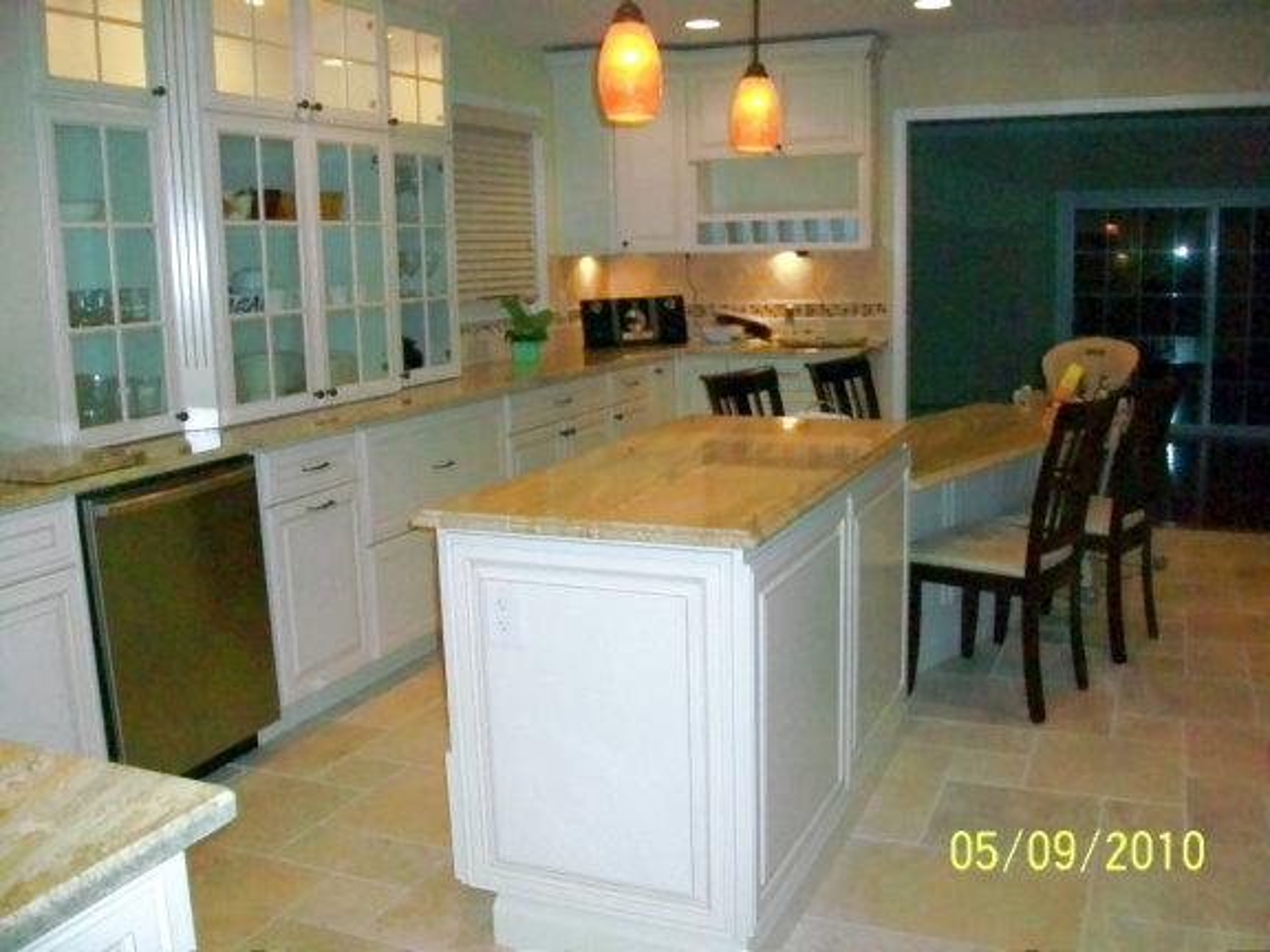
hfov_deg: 56.8
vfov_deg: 44.2
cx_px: 635
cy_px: 476
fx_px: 1174
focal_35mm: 32
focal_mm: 5.7
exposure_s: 1/125
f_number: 2.8
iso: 400
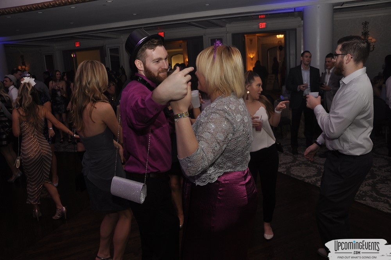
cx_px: 196
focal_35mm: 27
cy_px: 130
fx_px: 293
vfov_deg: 47.8
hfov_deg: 67.4
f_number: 5
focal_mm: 18
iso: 400
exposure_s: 1/60
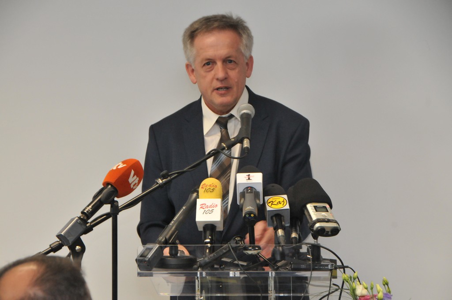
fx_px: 1787
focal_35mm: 142
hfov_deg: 14.4
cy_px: 150
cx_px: 226
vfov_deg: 9.6
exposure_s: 1/60
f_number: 8
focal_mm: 95
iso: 1600
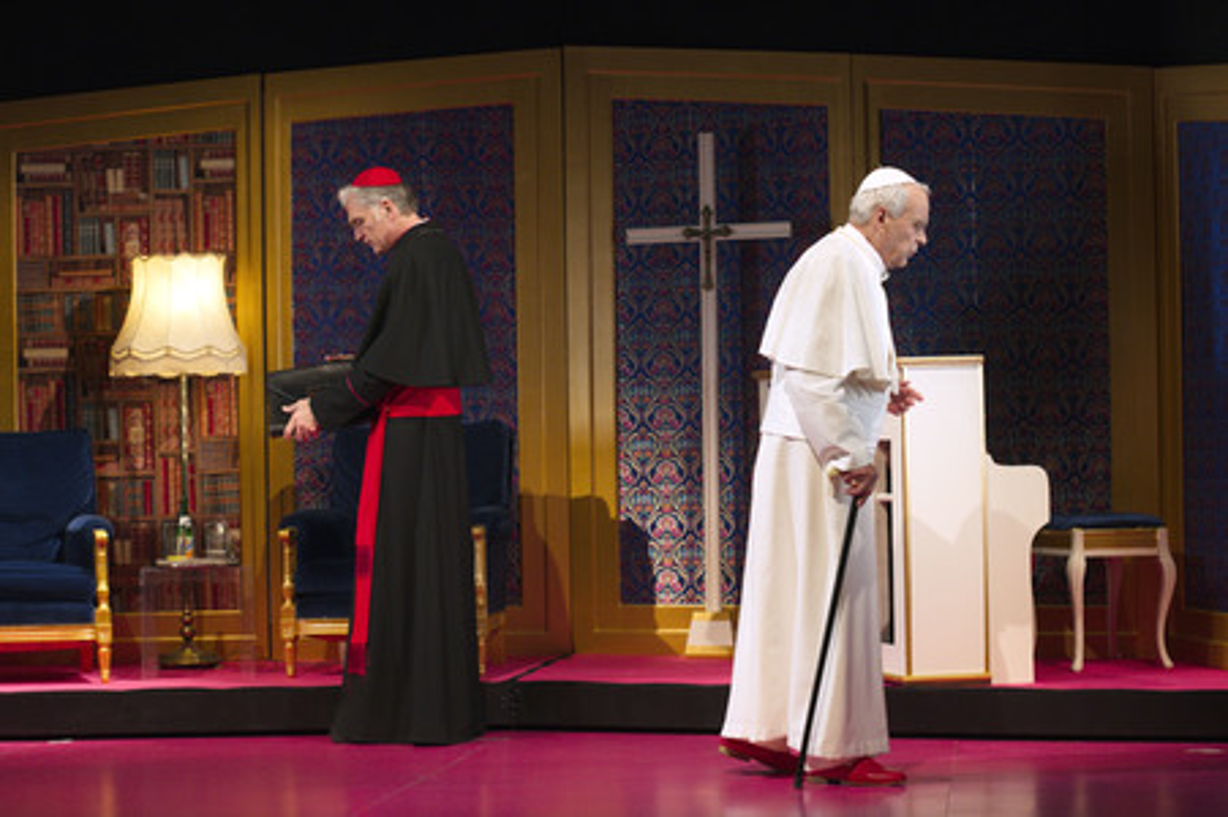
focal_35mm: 70
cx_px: 614
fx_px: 2386
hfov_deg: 28.9
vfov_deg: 19.4
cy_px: 408
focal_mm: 70
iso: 1600
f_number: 4.5
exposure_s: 1/200
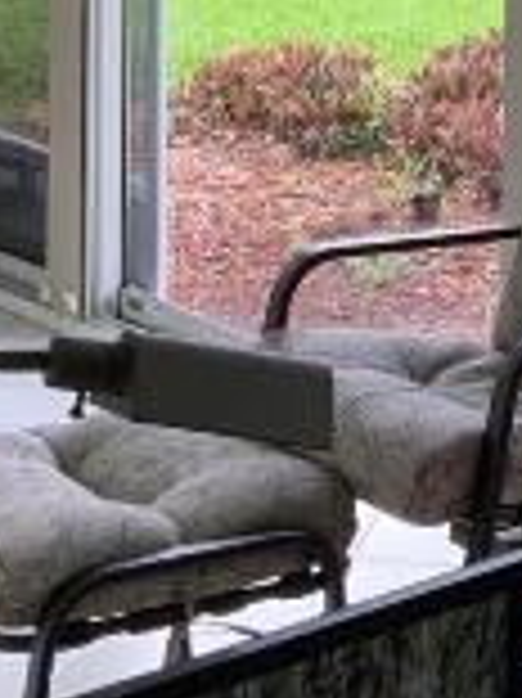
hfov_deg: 9.8
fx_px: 2899
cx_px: 878
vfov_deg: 13.1
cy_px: -261
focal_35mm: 144
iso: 40
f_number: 1.8
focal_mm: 3
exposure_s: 1/120
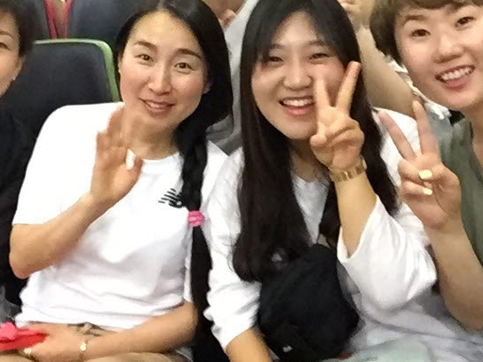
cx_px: 205
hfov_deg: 26.6
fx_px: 1019
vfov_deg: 20.0
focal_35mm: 73
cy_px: 97
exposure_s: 1/15
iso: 500
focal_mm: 2.65
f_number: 2.2
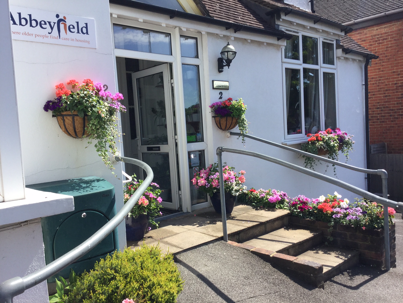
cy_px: 152
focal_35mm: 31
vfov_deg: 45.4
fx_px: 361
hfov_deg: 58.4
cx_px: 202
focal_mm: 3.3
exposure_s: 1/627
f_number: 2.4
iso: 25
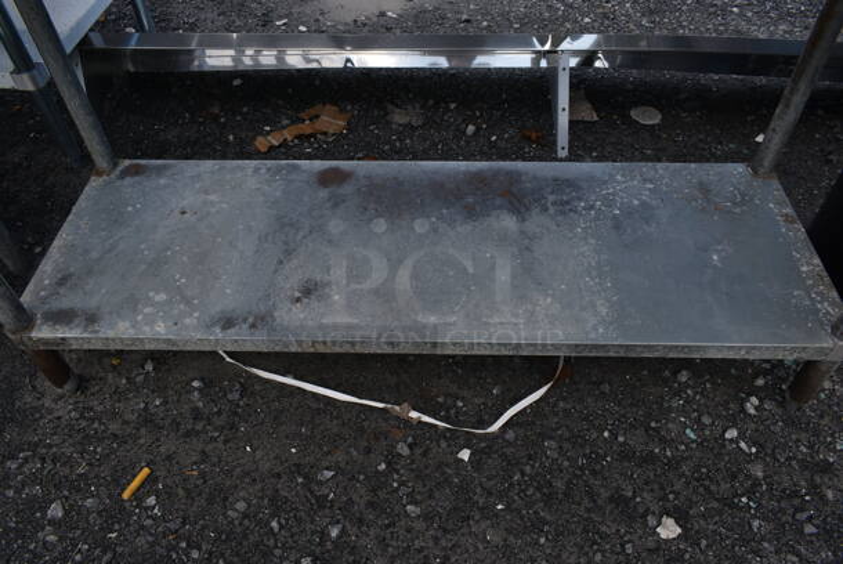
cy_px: 282
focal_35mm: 27
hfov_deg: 67.3
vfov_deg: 48.0
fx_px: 633
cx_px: 422
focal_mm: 18
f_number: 7.1
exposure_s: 1/200
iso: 100
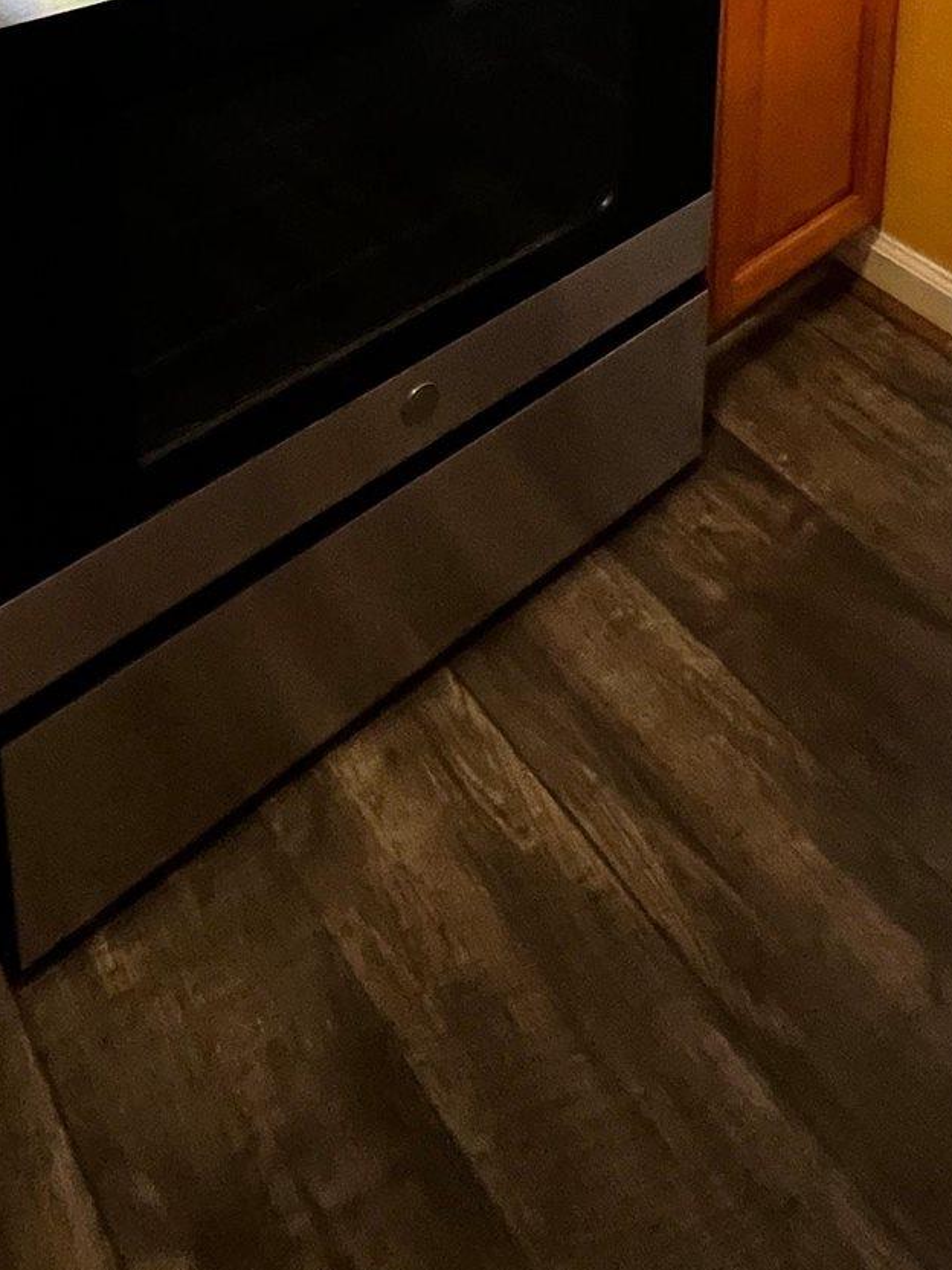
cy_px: -380
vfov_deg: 35.3
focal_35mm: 36
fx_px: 1320
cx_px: 534
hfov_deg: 39.6
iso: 800
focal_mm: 1.57
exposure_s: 1/40
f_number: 1.8
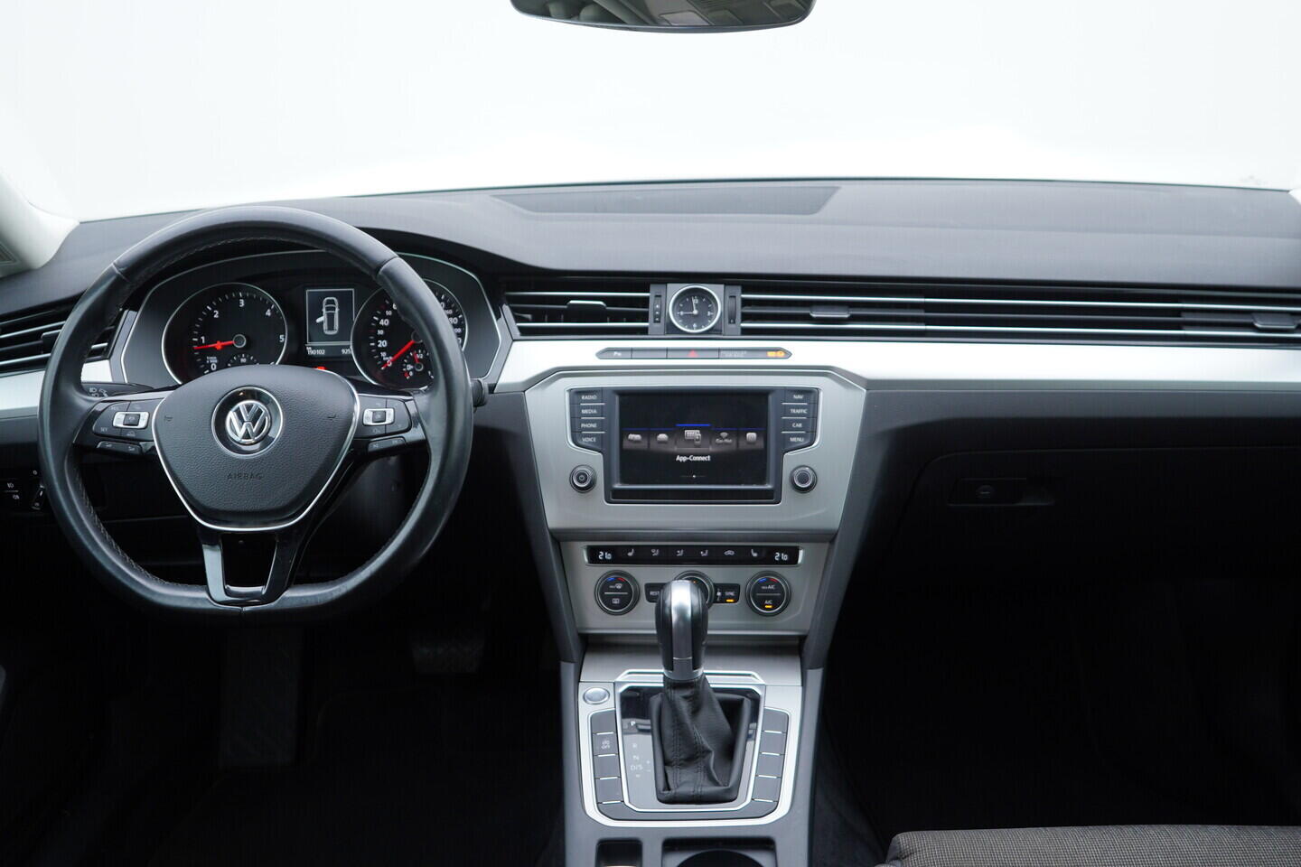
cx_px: 650
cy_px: 434
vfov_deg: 36.9
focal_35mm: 36
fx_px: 1301
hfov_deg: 53.1
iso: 125
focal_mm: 24
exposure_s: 1/40
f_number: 2.8
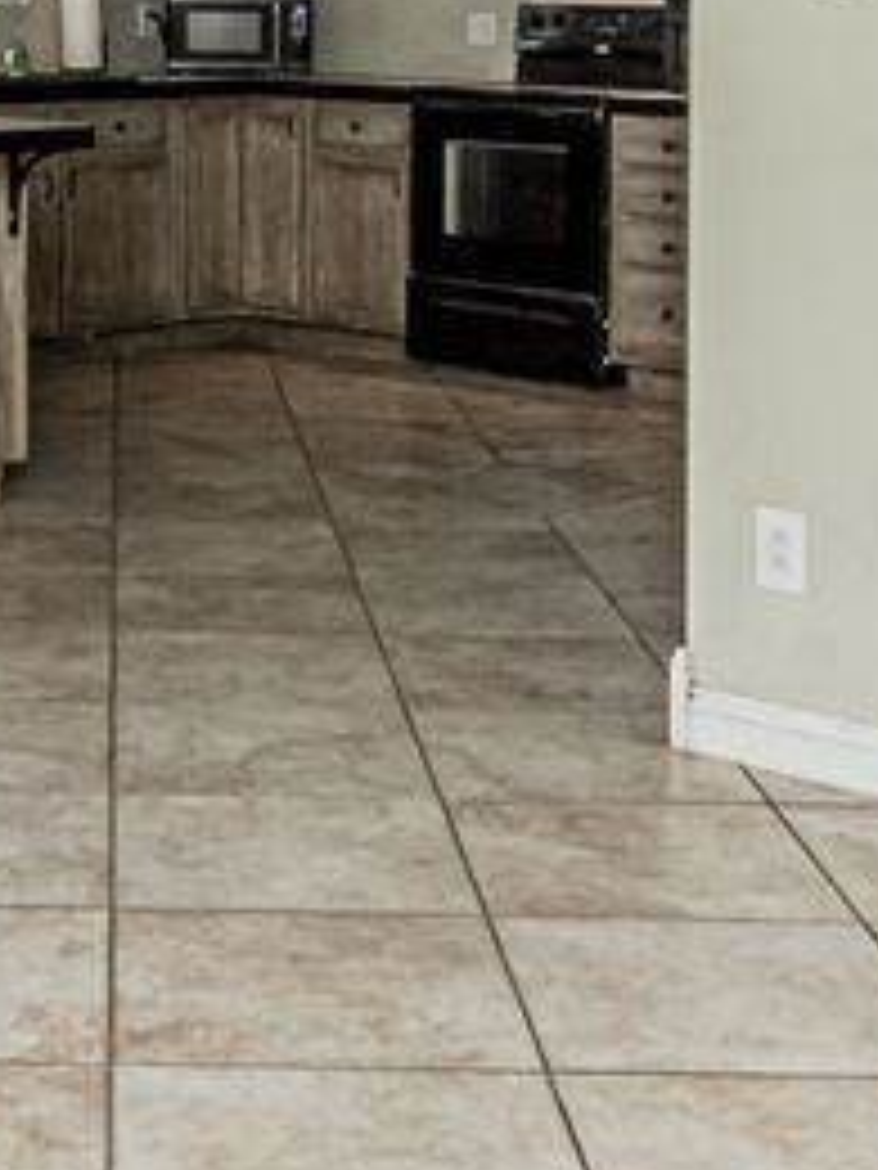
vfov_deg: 25.0
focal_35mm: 71
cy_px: -196
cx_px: 297
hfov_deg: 20.7
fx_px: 2401
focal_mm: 10
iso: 640
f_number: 10
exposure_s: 1/60
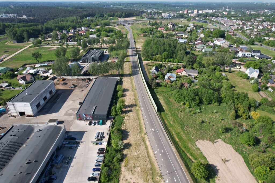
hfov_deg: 78.6
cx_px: 138
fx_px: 168
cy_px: 92
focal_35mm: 22
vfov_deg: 57.2
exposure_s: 1/1250
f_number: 2.8
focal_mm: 8.38
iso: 100
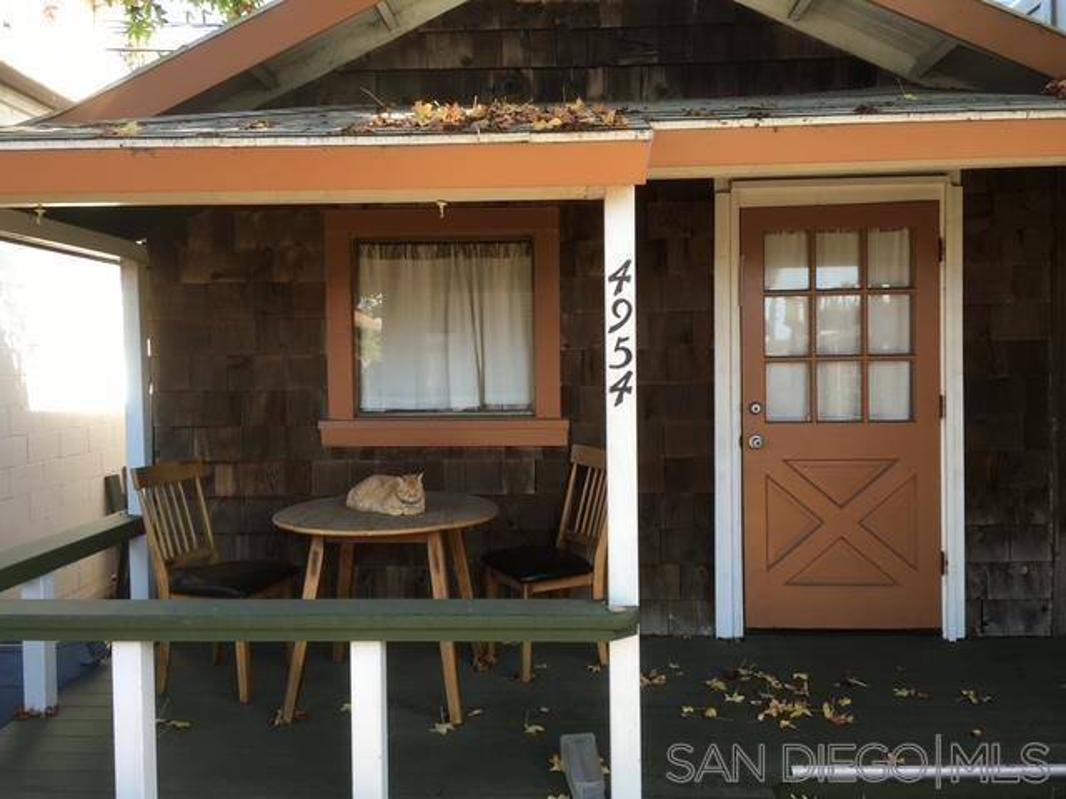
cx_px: 533
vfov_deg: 48.2
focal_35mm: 29
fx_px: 893
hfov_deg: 61.7
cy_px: 400
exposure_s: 1/120
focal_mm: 4.15
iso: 32
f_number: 2.2
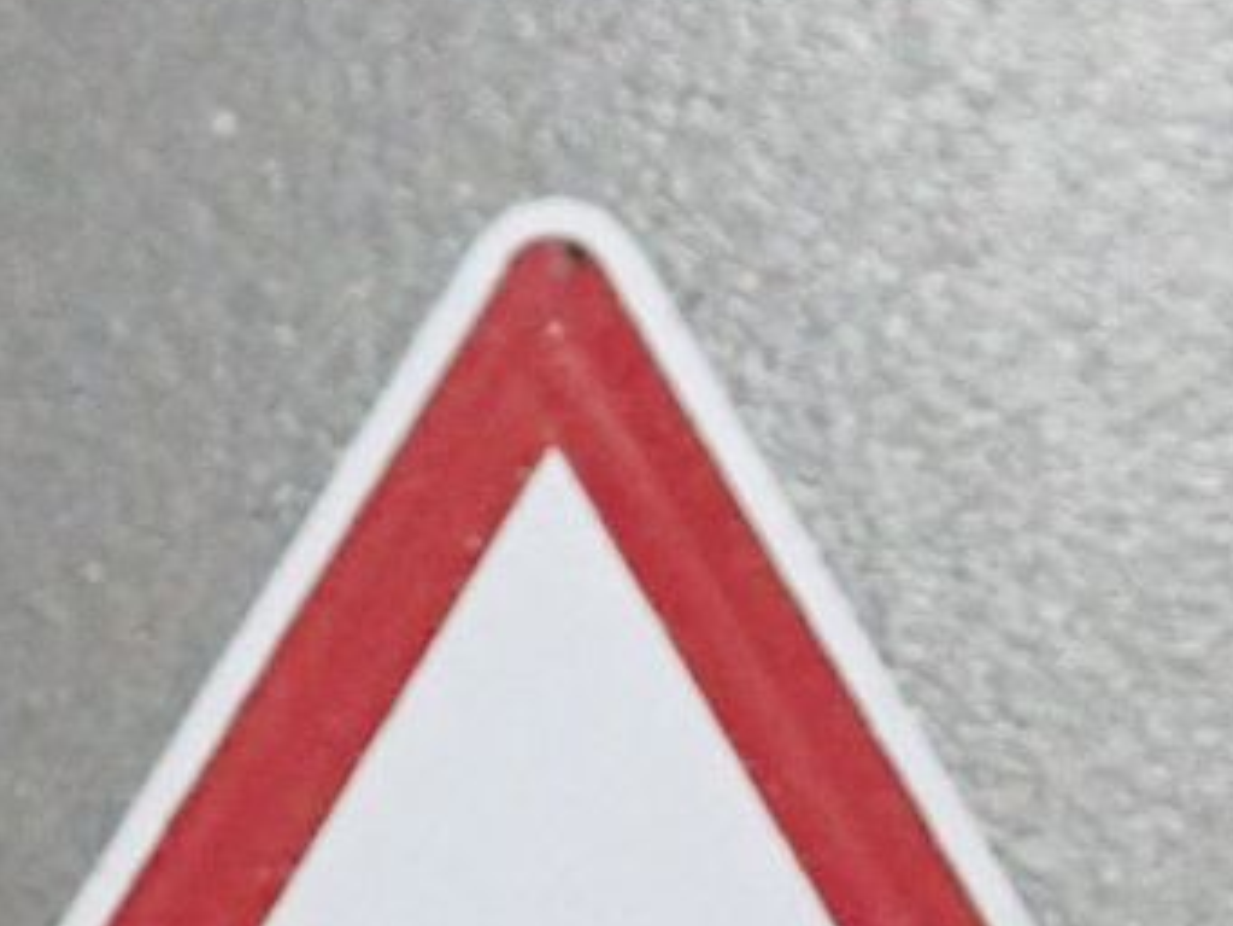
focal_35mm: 90
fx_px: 3207
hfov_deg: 21.8
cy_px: 986
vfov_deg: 16.0
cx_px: 564
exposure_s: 1/160
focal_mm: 5.5
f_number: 2.3
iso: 640
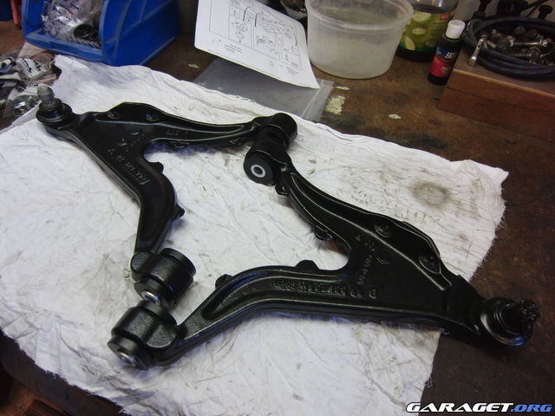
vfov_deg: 56.8
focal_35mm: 24
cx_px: 278
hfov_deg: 71.6
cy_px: 208
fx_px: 385
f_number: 3.2
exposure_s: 1/60
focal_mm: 4.3
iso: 320
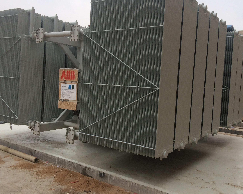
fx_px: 259
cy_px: 96
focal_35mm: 36
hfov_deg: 50.3
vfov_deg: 41.2
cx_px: 125
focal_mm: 4.15
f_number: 2.2
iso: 32
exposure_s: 1/471
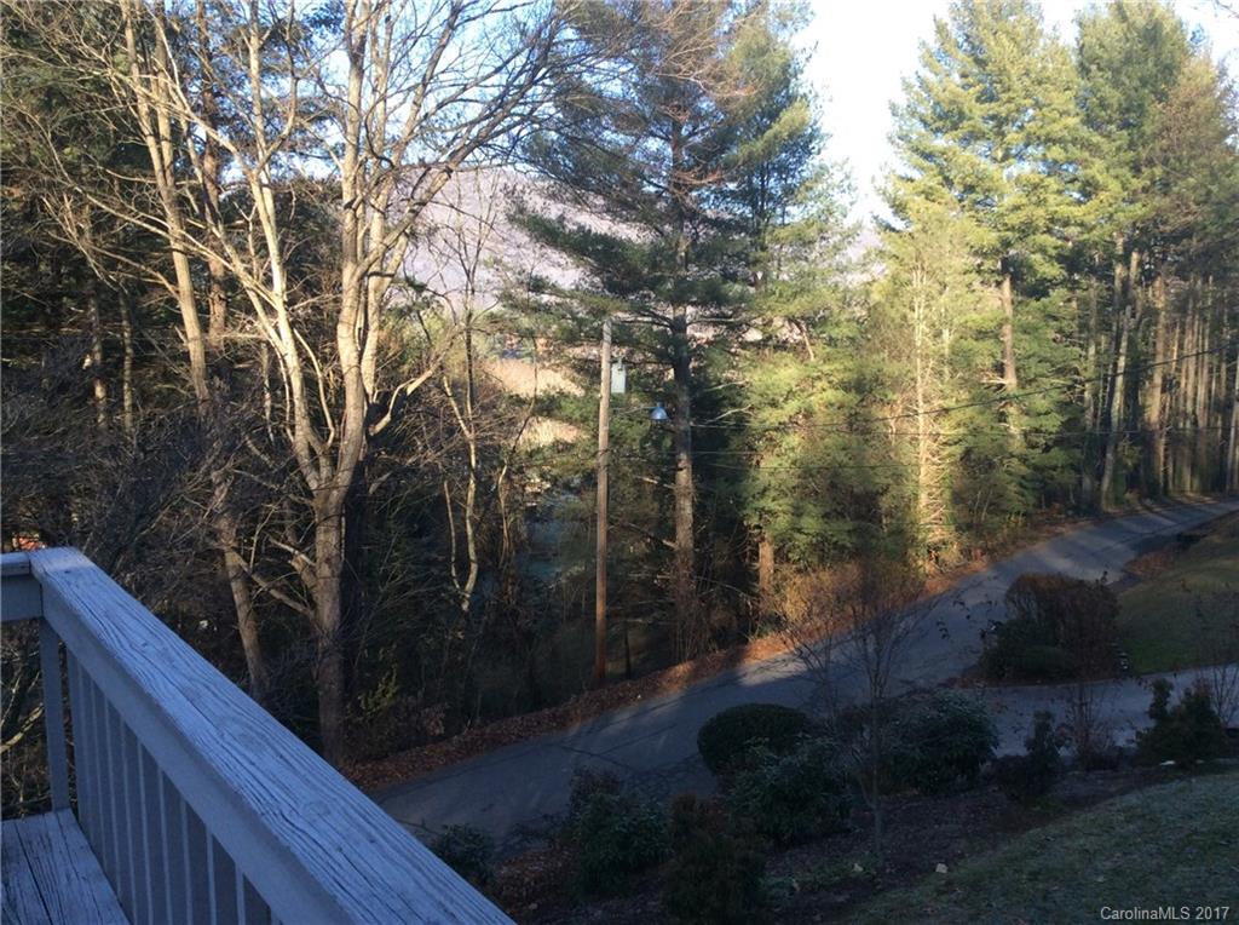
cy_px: 462
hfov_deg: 56.9
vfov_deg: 44.0
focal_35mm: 32
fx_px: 1143
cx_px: 620
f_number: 2.4
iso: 32
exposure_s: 1/292
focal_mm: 3.3
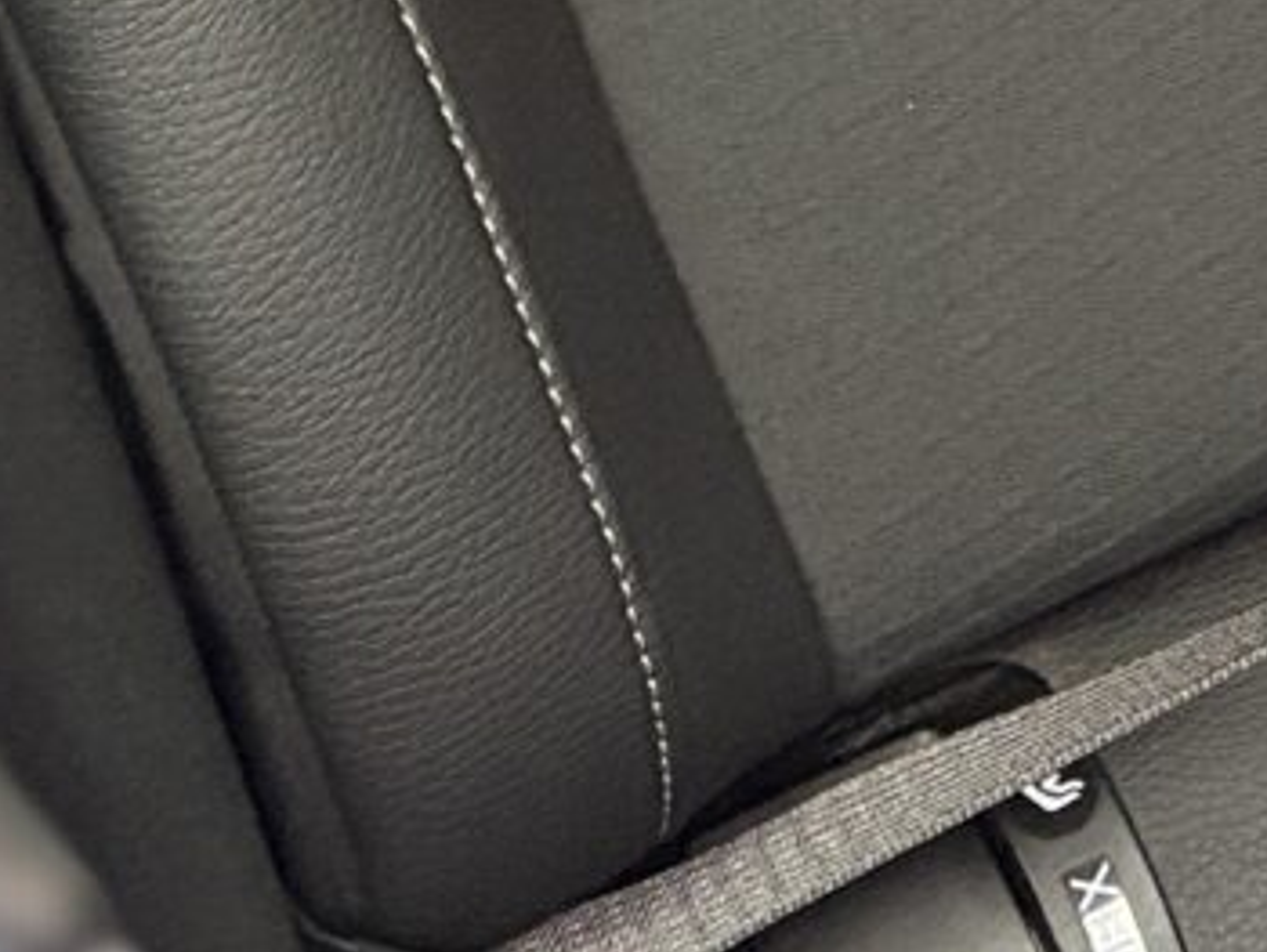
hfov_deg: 9.7
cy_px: -898
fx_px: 6959
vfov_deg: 7.5
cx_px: 2501
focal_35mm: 190
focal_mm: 5.96
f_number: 1.6
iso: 400
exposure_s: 1/60
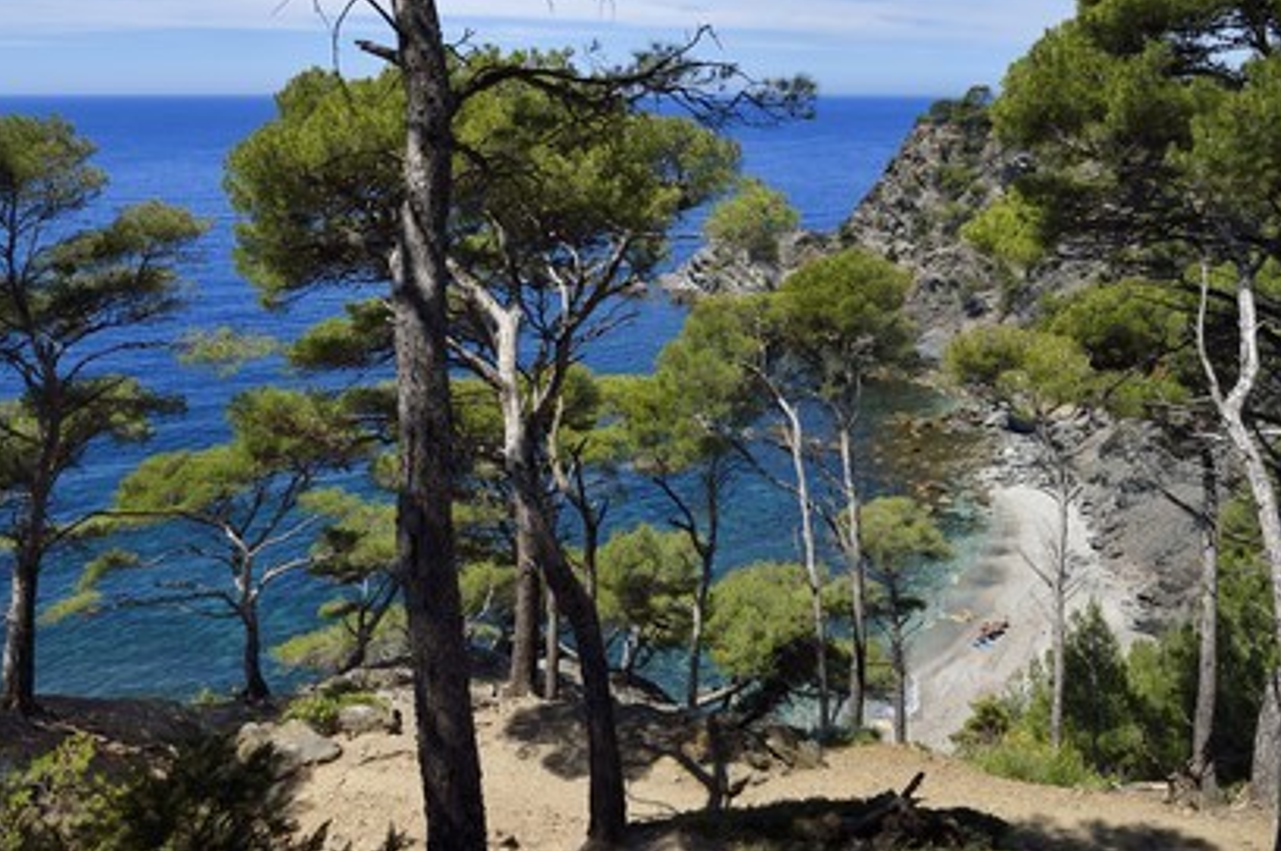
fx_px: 1137
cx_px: 648
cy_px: 418
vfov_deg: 41.0
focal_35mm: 32
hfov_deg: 58.8
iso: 200
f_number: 10
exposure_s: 1/400
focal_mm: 31
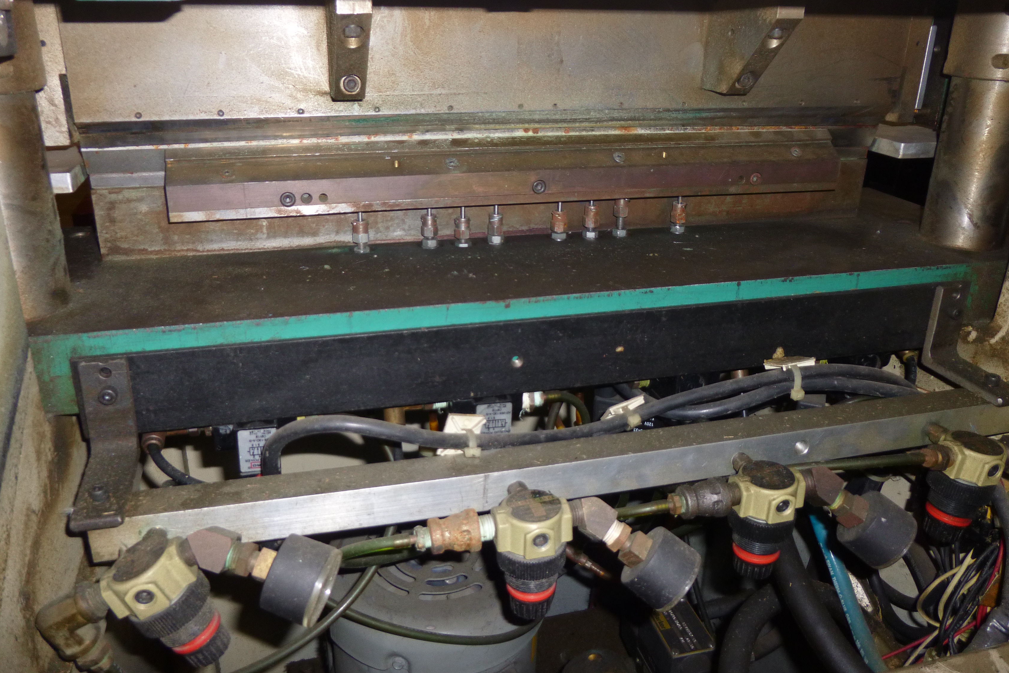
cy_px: 317
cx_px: 493
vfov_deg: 46.4
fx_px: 785
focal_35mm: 28
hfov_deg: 65.5
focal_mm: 4.5
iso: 100
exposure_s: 1/60
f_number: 3.1
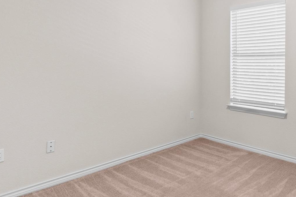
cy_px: 70
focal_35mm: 30
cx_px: 214
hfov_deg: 59.4
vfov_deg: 43.2
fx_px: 247
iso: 250
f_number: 11
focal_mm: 10
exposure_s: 4
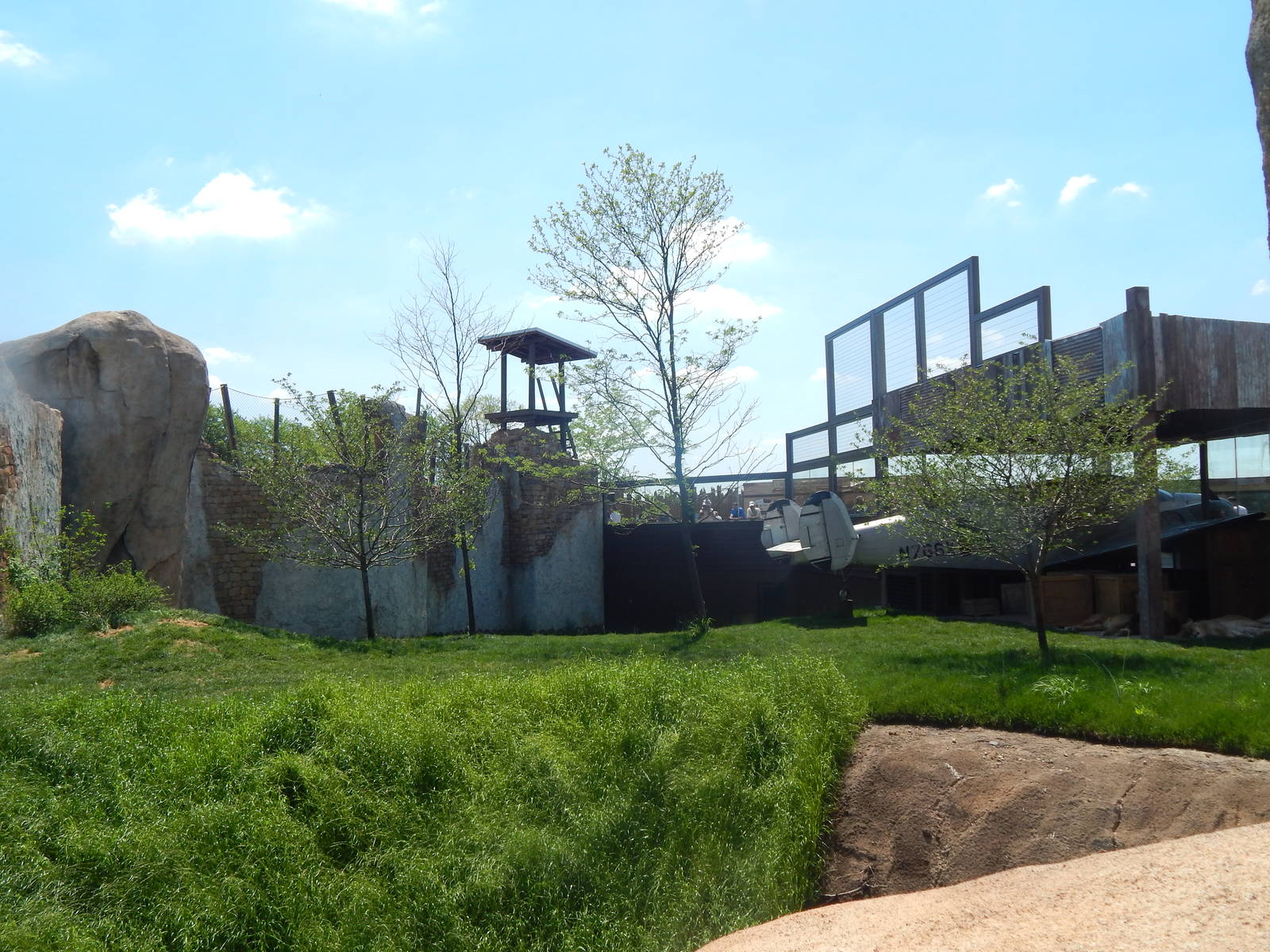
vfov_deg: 45.4
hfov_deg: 58.4
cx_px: 635
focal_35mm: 31
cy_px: 476
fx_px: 1137
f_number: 3.2
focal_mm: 5.6
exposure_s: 1/1500
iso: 125
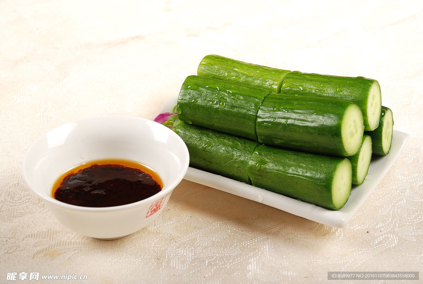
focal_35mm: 120
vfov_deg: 11.5
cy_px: 142
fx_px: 1413
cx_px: 212
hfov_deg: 17.0
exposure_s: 1/125
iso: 100
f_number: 10
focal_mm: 80
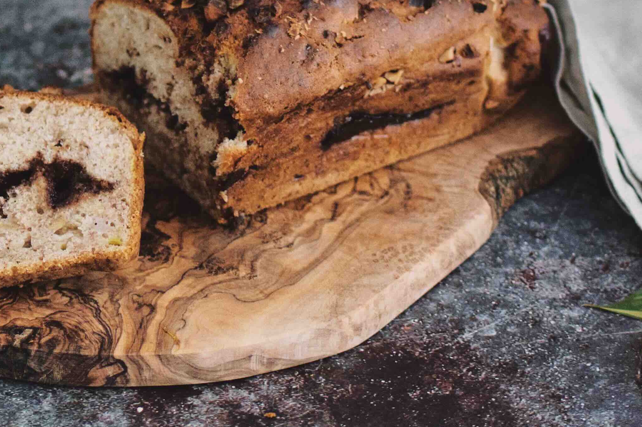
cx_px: 236
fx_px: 2620
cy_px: 46
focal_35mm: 147
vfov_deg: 9.3
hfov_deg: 14.0
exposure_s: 1/80
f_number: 1.8
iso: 1000
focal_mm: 35
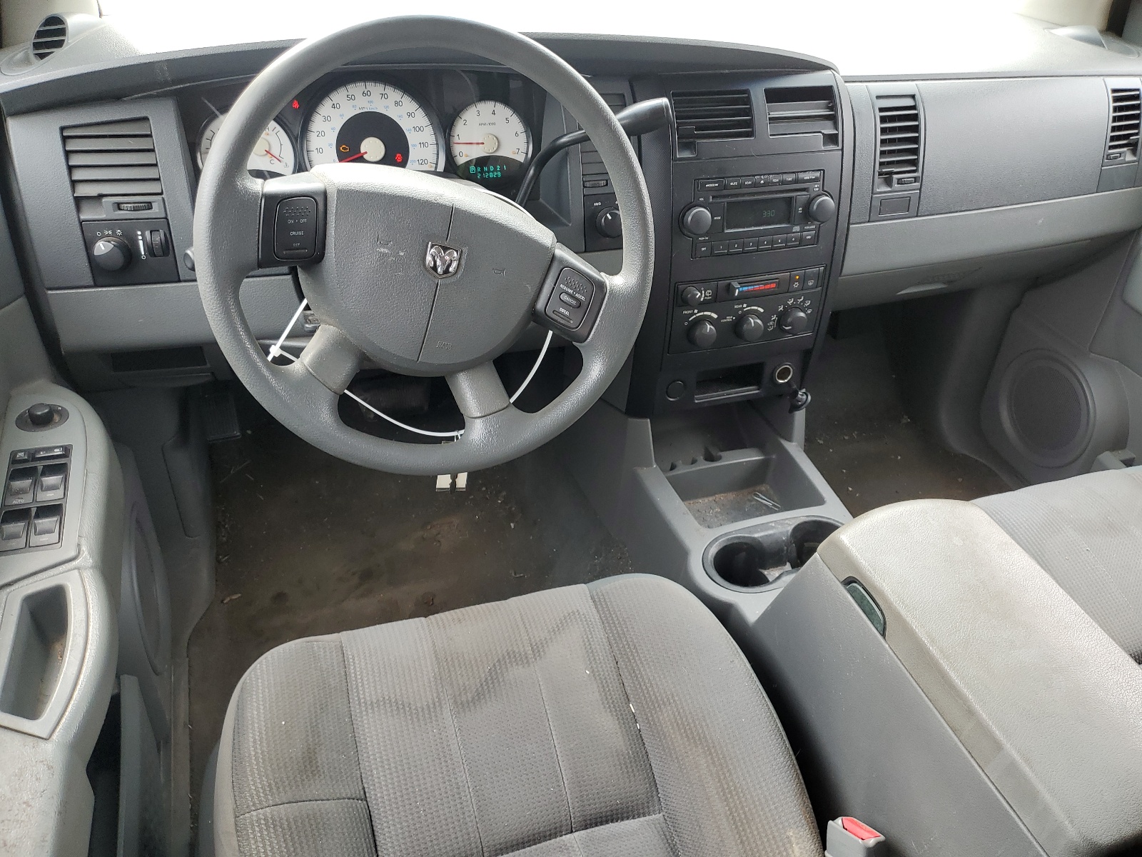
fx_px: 858
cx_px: 571
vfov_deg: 53.1
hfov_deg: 67.3
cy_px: 428
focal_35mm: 26
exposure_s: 1/120
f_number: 1.5
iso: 53
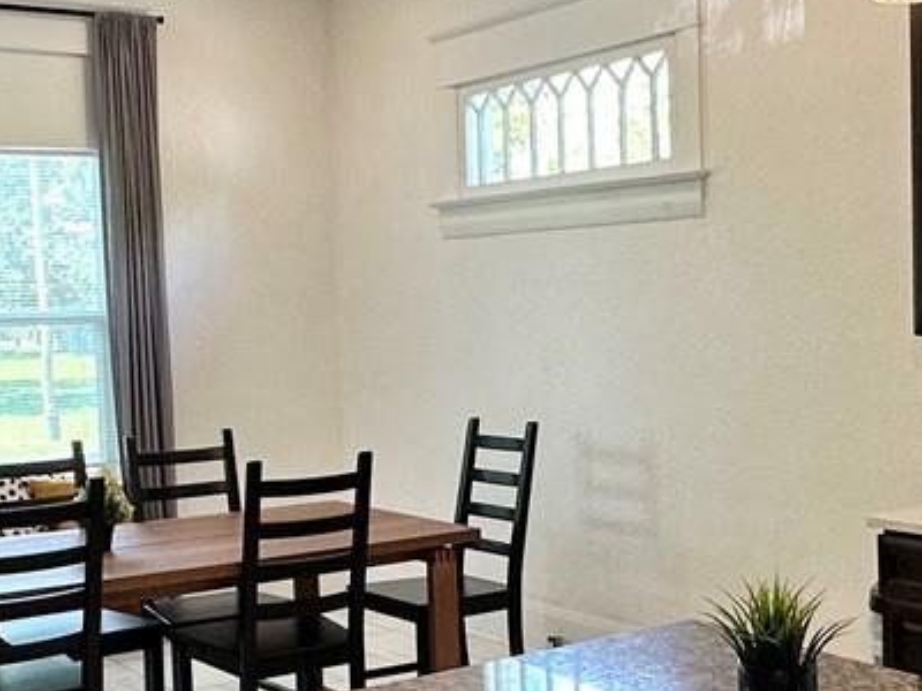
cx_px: 473
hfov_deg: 34.3
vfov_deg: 26.1
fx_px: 1492
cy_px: 389
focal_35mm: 56
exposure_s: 1/120
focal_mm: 2.22
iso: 125
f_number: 2.2
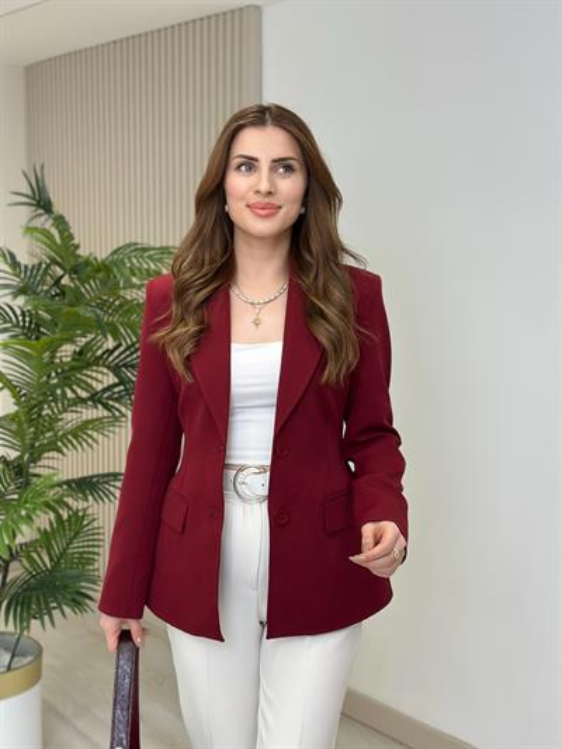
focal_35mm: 48
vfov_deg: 39.6
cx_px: 281
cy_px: 374
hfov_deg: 30.3
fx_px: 1039
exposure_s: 1/223
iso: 80
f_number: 1.78
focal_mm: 6.86
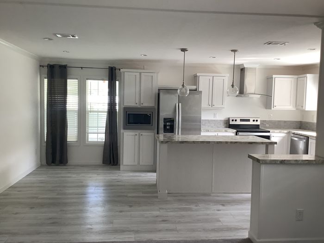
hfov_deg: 58.4
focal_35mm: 31
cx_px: 162
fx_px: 290
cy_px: 122
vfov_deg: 45.4
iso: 50
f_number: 2.4
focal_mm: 3.3
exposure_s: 1/60
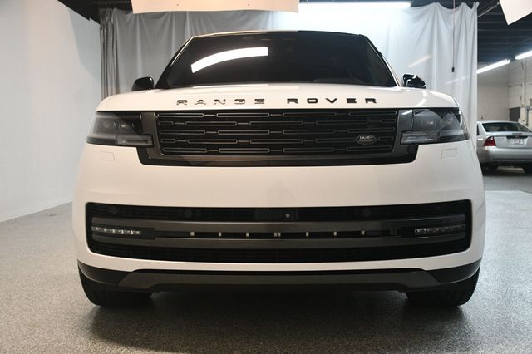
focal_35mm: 39
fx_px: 576
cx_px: 266
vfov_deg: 34.2
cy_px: 177
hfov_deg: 49.6
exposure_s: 1/125
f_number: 3.8
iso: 1600
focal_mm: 26
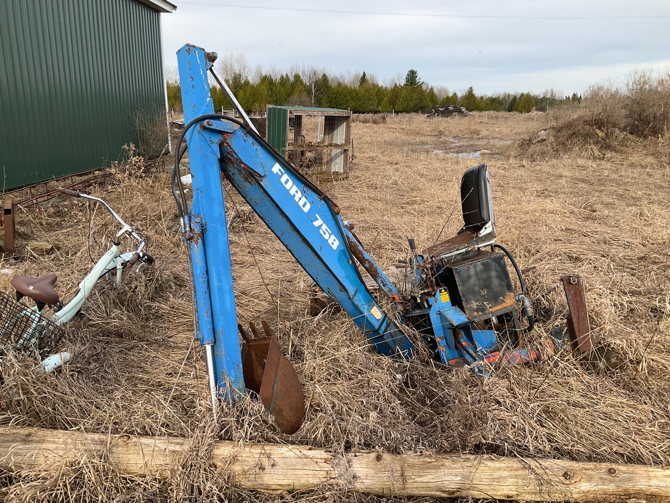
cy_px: 252
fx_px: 561
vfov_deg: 48.2
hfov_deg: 61.7
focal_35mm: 29
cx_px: 335
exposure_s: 1/739
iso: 25
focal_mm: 3
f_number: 1.8
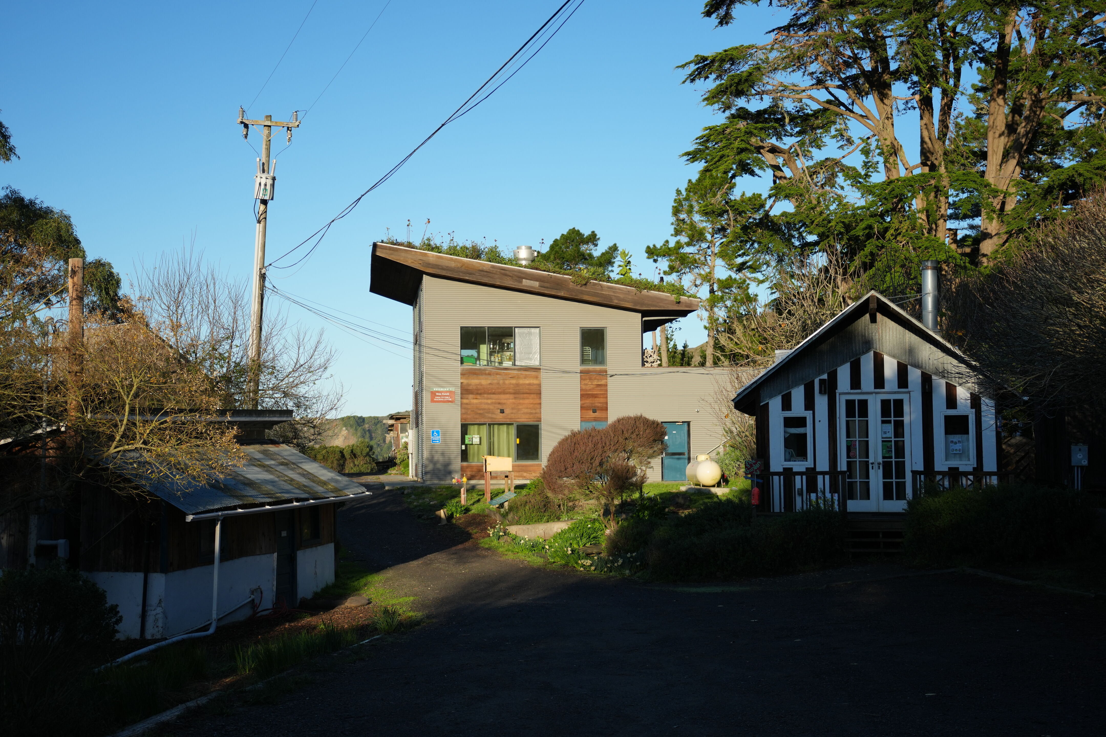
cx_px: 553
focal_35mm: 49
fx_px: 1505
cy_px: 368
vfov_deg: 27.5
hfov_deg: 40.3
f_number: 5
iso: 320
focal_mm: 49
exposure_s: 1/1250
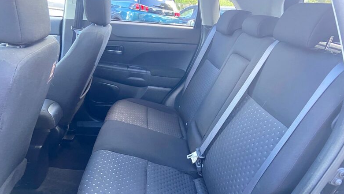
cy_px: 119
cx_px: 168
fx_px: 265
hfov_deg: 66.0
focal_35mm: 29
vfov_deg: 40.0
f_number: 1.8
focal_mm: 4.25
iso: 250
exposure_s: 1/60
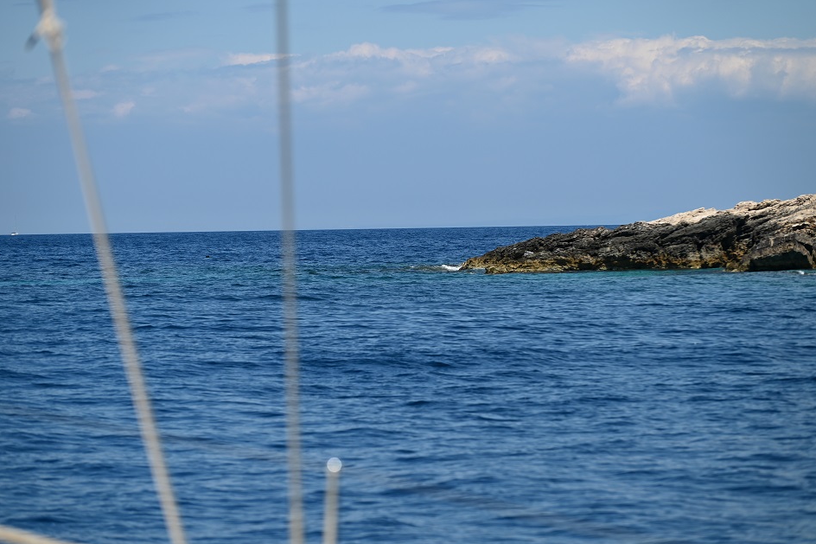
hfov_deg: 14.1
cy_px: 272
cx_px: 410
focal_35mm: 146
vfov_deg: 9.4
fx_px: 3309
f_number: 5.6
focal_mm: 145
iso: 125
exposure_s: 1/1000
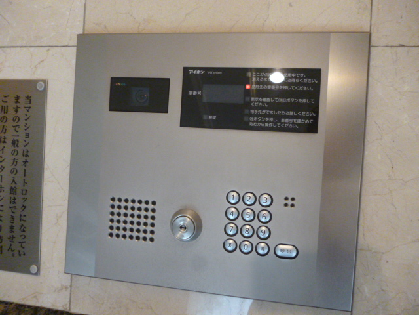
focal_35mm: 28
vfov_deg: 49.7
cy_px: 158
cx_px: 210
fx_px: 339
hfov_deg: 63.4
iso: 800
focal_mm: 5
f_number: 3.1
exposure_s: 1/30
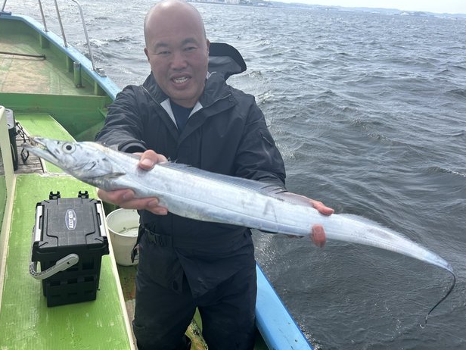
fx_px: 363
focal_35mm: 27
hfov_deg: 65.3
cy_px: 180
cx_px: 235
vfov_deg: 51.3
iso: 50
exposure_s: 1/2841
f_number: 1.5
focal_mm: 5.7
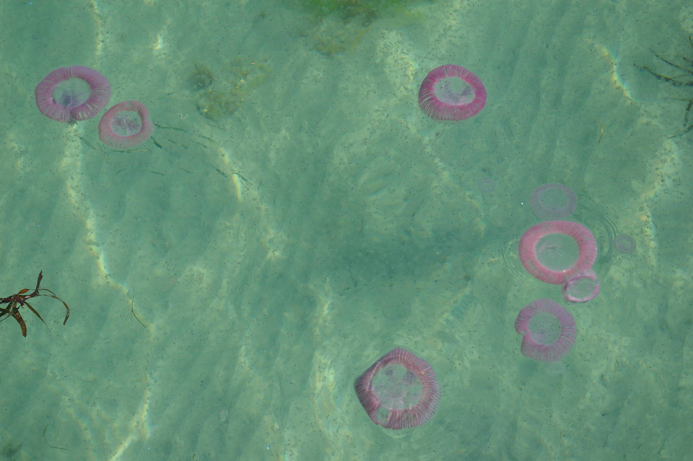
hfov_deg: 24.6
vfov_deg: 16.5
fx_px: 1587
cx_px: 346
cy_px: 230
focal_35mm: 82
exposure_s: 1/350
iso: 400
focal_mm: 55
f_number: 8
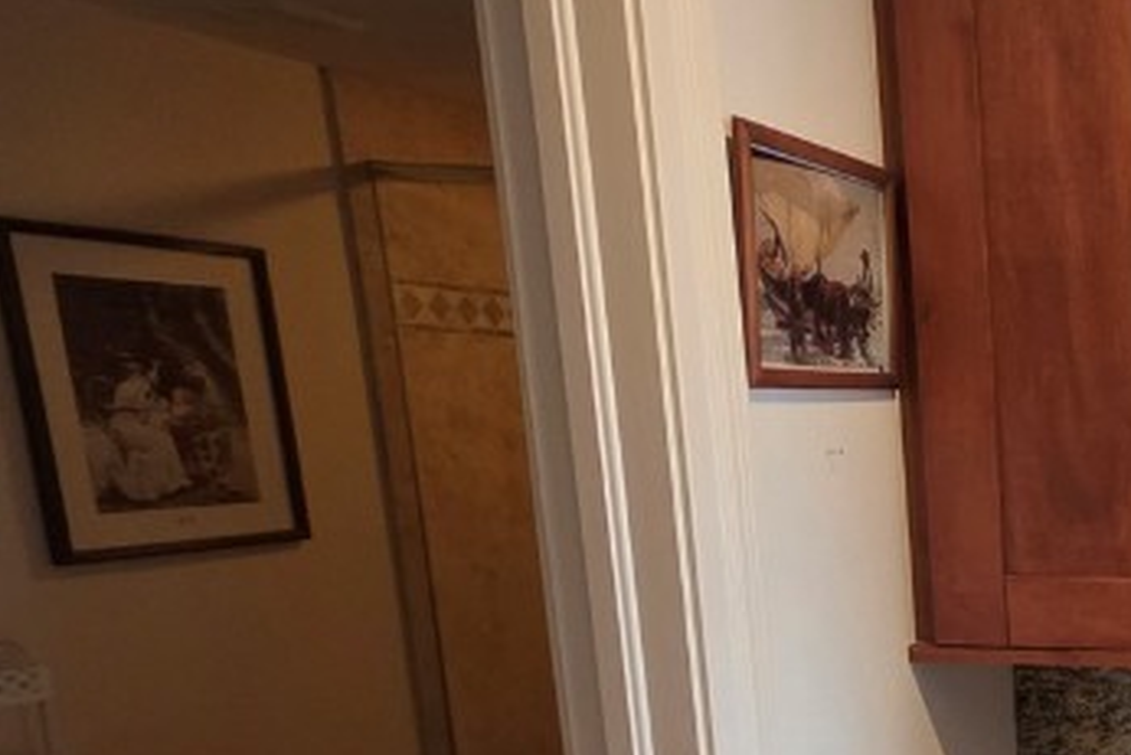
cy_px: 690
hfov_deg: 32.2
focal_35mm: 40
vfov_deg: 31.7
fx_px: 1257
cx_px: 1566
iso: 160
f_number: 1.9
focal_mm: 2.2
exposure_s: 1/60
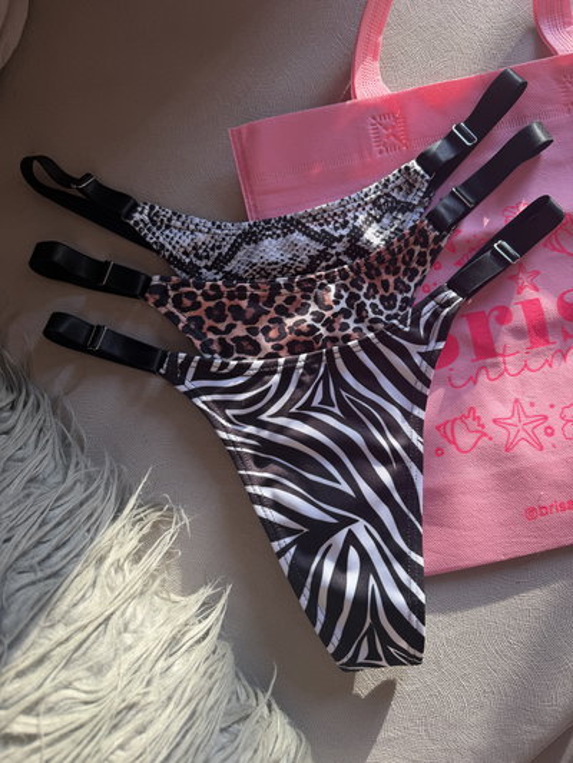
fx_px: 529
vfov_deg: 71.6
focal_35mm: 24
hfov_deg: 56.8
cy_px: 382
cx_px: 286
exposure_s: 1/121
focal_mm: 6.76
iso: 64
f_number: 1.78
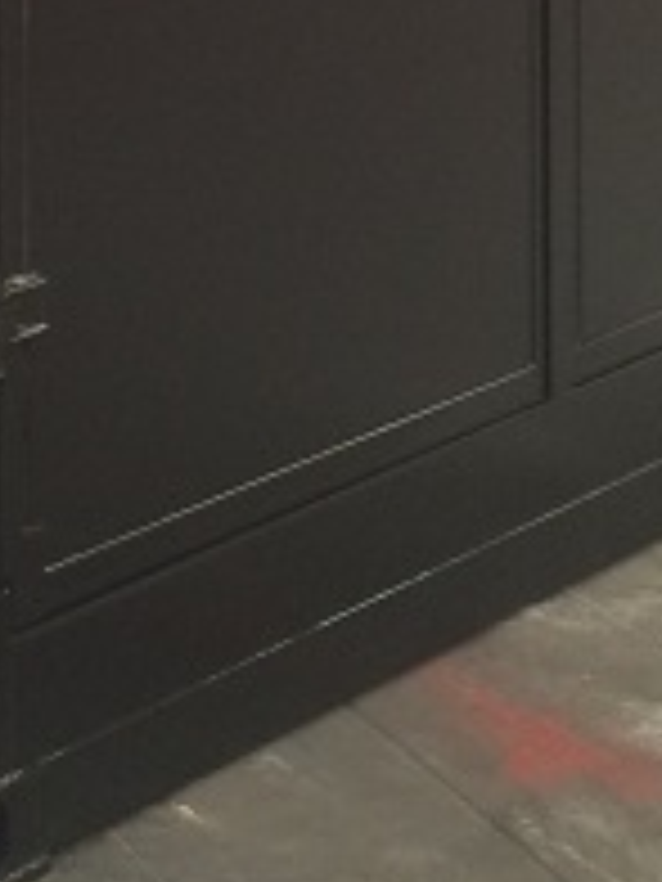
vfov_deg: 14.9
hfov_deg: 11.9
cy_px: -531
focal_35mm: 121
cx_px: -239
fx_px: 3085
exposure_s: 1/33
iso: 100
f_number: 2.2
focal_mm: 4.15
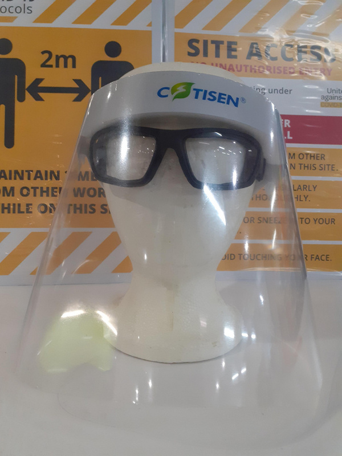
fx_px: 356
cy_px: 228
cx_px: 171
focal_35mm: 27
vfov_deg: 65.3
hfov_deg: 51.4
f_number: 1.9
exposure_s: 1/50
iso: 200
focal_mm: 3.6
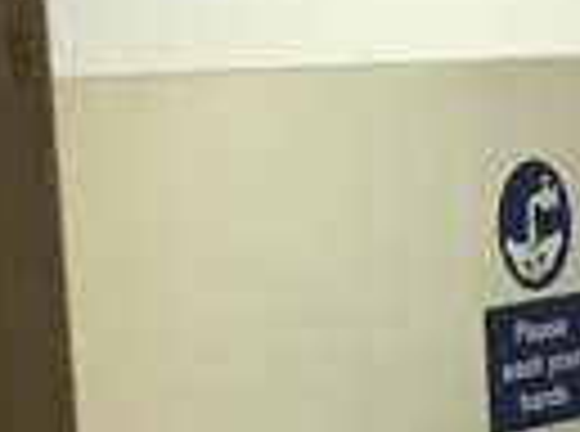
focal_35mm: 223
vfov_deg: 6.6
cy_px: 544
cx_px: 1812
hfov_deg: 7.6
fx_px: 3726
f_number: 1.8
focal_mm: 3.99
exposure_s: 1/17
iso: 40
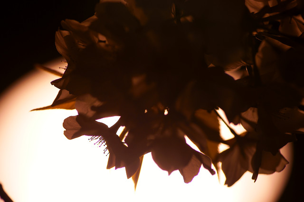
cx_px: 152
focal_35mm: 150
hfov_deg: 13.7
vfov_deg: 9.1
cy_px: 101
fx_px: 1266
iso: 200
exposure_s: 1/125
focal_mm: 100
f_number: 4
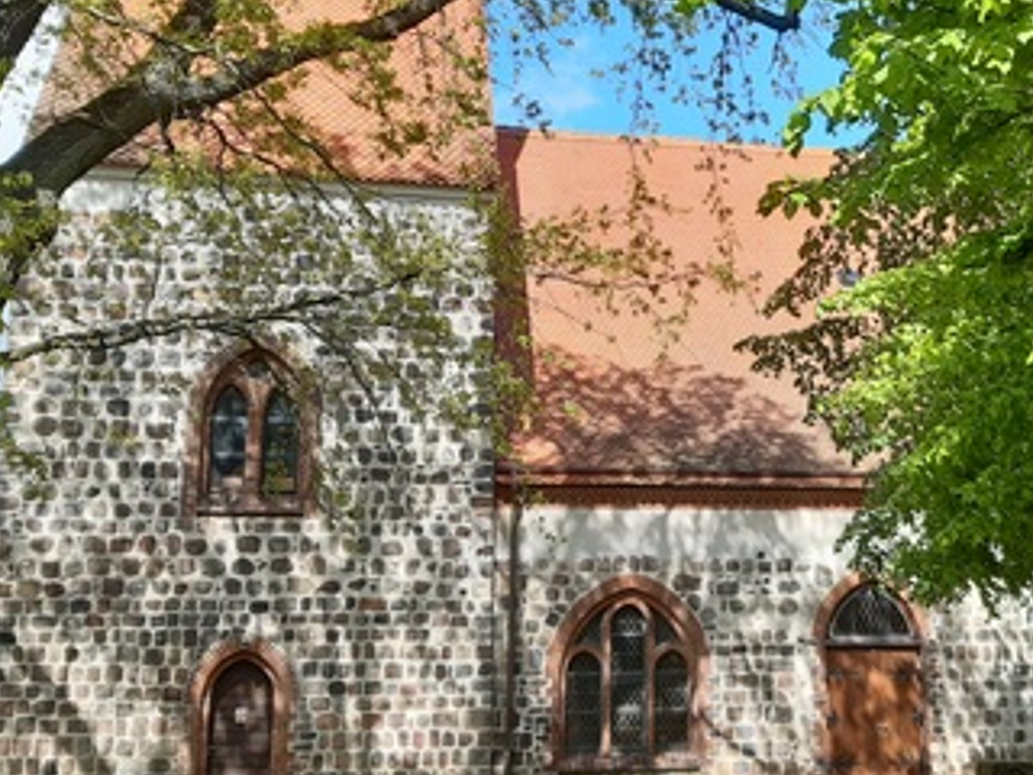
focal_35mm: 52
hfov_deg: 36.1
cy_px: 362
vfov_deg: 28.0
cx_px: 759
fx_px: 1552
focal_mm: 3.92
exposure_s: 1/628
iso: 40
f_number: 1.7
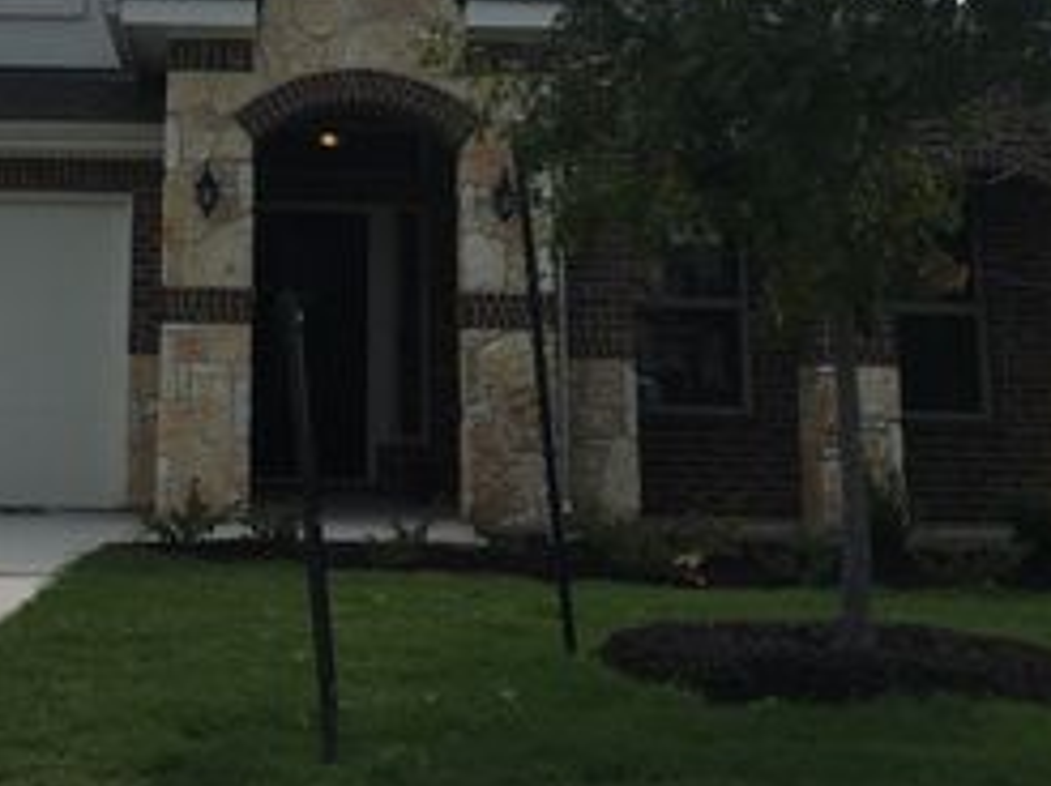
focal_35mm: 59
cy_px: 62
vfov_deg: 24.0
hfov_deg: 32.0
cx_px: 244
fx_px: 1790
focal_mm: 4.15
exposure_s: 1/3205
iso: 25
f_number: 2.2
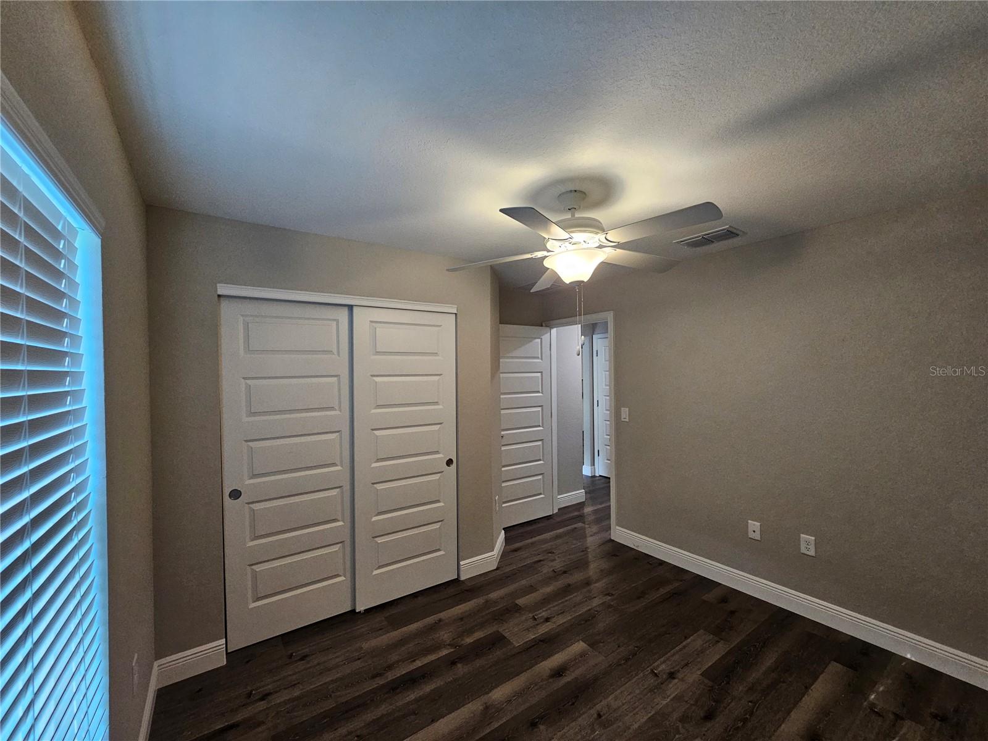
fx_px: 371
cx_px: 494
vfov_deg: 89.9
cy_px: 370
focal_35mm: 13
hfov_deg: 106.2
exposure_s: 1/60
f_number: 2.2
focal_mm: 2.2
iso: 160
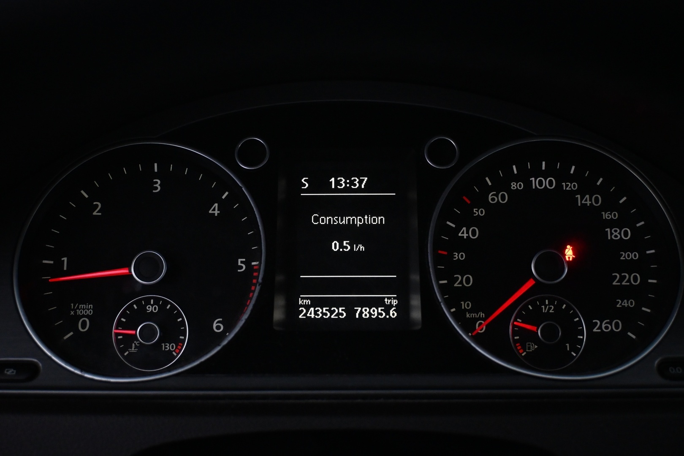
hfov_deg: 41.7
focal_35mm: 47
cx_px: 342
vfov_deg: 28.5
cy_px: 228
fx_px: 898
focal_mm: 31.5
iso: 3200
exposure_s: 1/80
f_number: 5
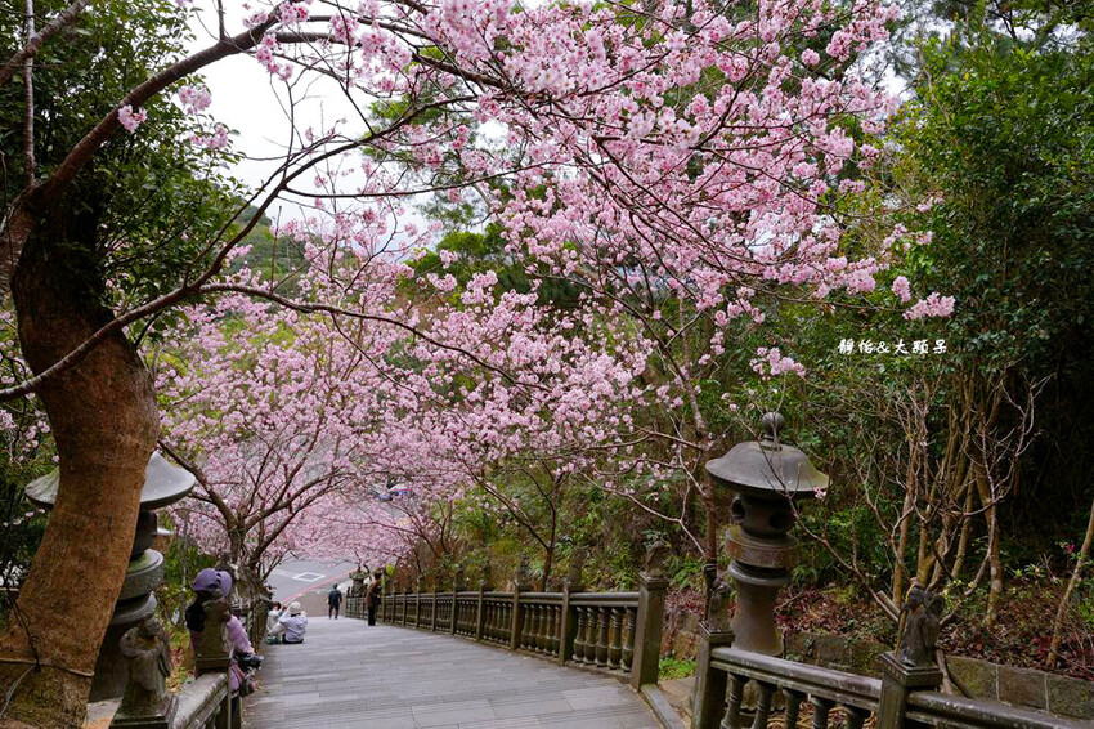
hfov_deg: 65.5
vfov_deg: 46.4
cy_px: 364
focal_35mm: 28
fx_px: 851
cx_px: 547
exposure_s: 1/250
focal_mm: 28
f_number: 8
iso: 320
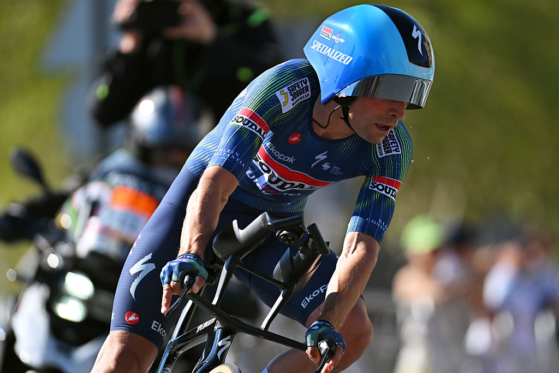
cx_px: 280
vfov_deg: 3.1
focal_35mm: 450
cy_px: 186
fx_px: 6985
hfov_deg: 4.6
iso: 250
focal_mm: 300
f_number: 2.8
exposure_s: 1/3200
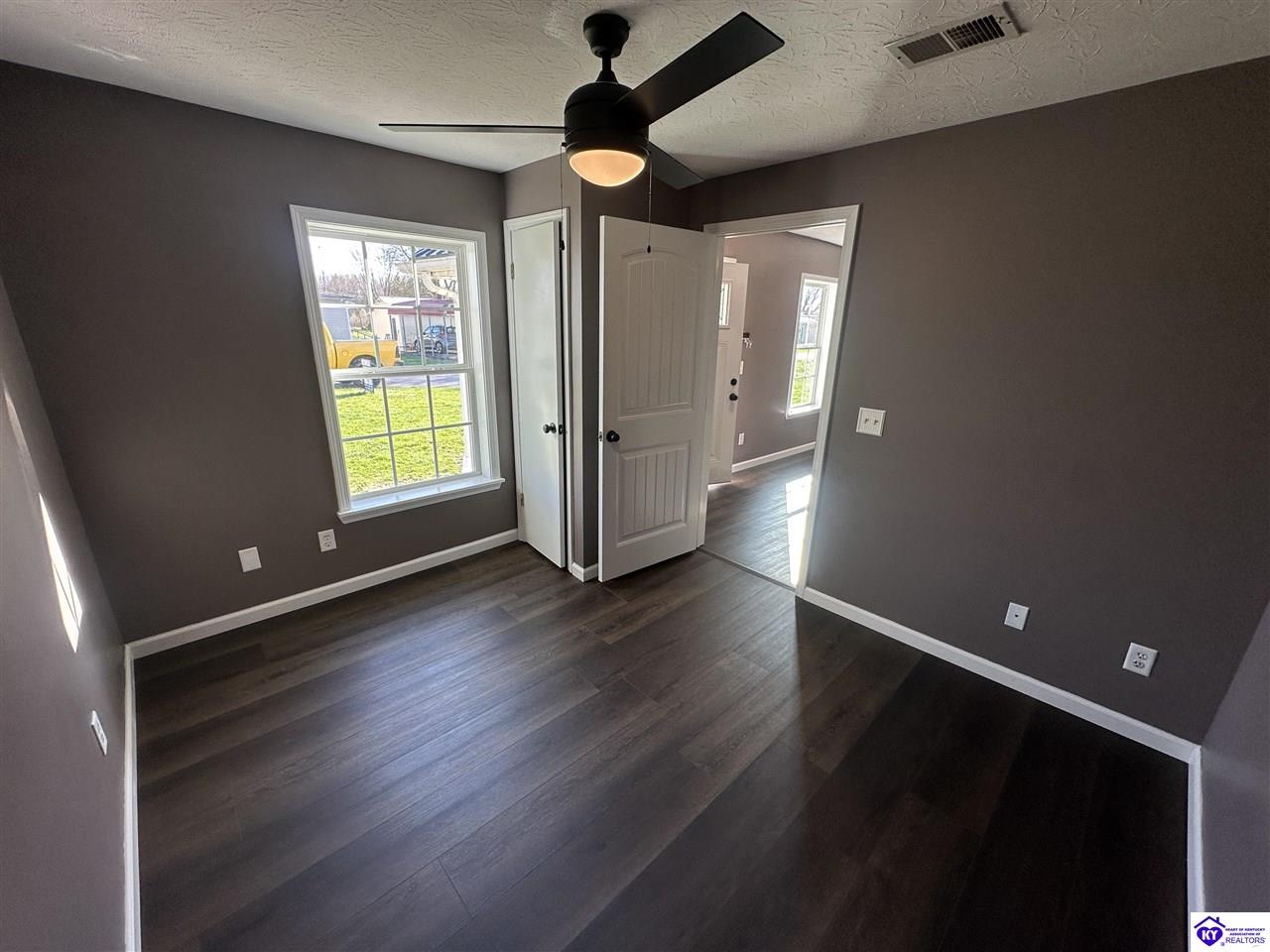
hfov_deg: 102.1
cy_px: 476
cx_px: 635
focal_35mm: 14
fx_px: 514
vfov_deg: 85.7
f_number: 2.2
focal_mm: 2.22
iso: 64
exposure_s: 1/120
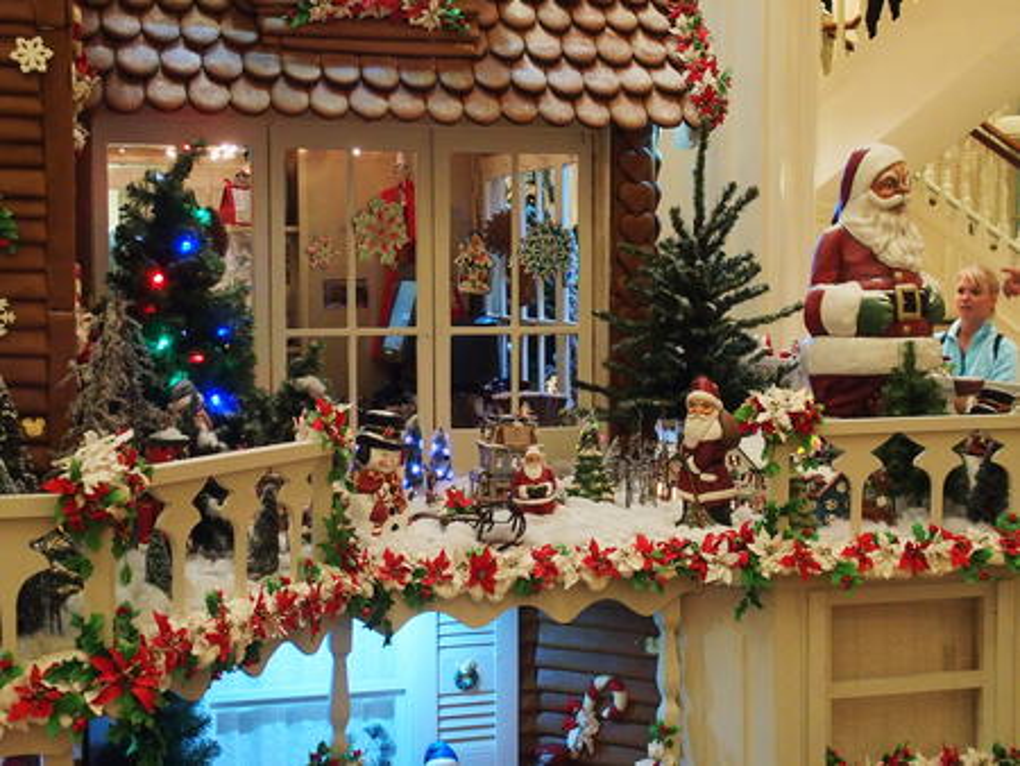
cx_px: 510
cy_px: 383
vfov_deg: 29.1
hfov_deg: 38.2
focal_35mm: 50
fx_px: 1474
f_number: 2.8
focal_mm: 10.8
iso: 800
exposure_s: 1/20
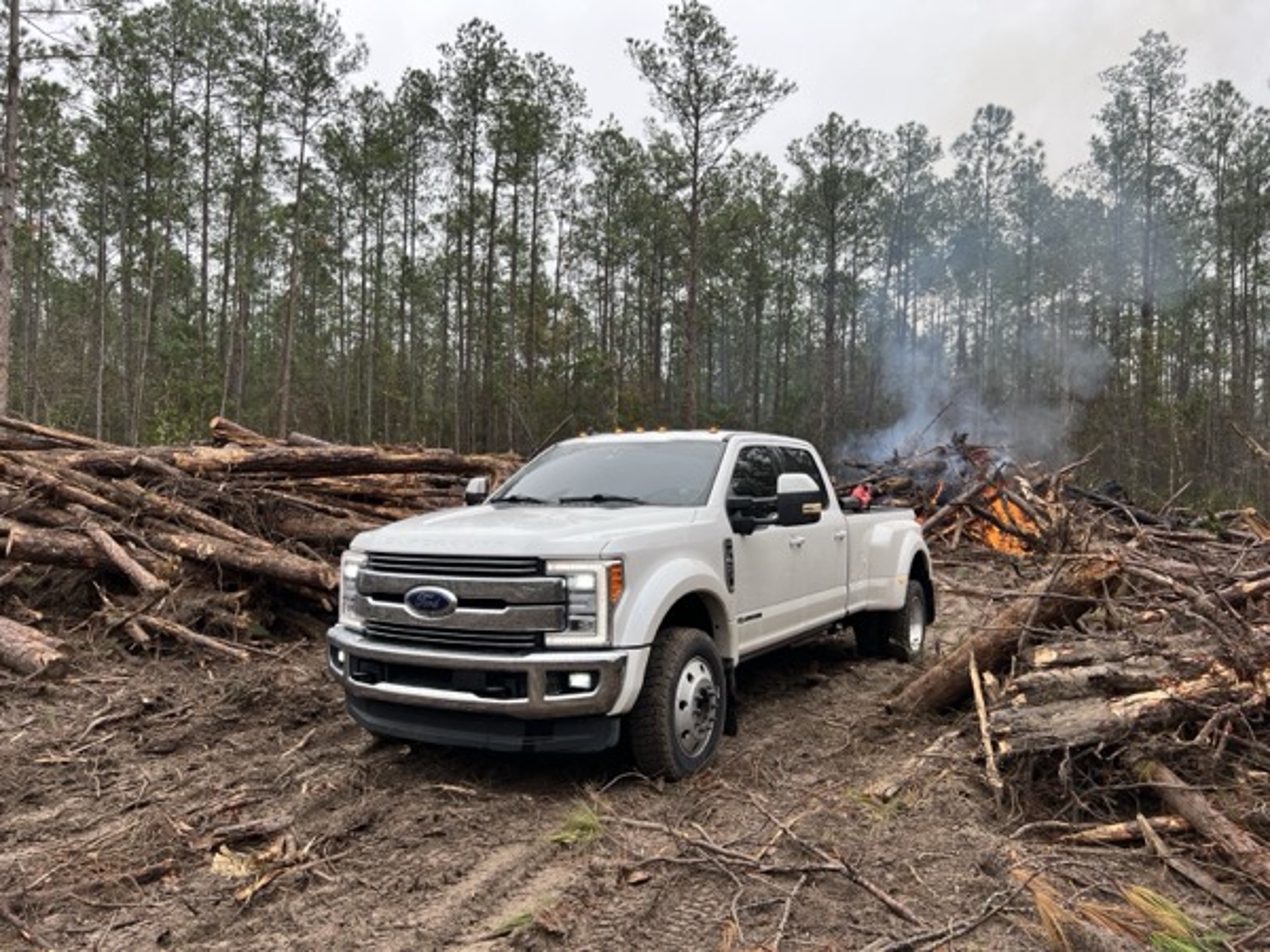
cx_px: 635
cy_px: 476
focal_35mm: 26
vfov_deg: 53.1
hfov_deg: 67.3
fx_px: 954
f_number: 1.5
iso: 50
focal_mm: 5.7
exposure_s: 1/561
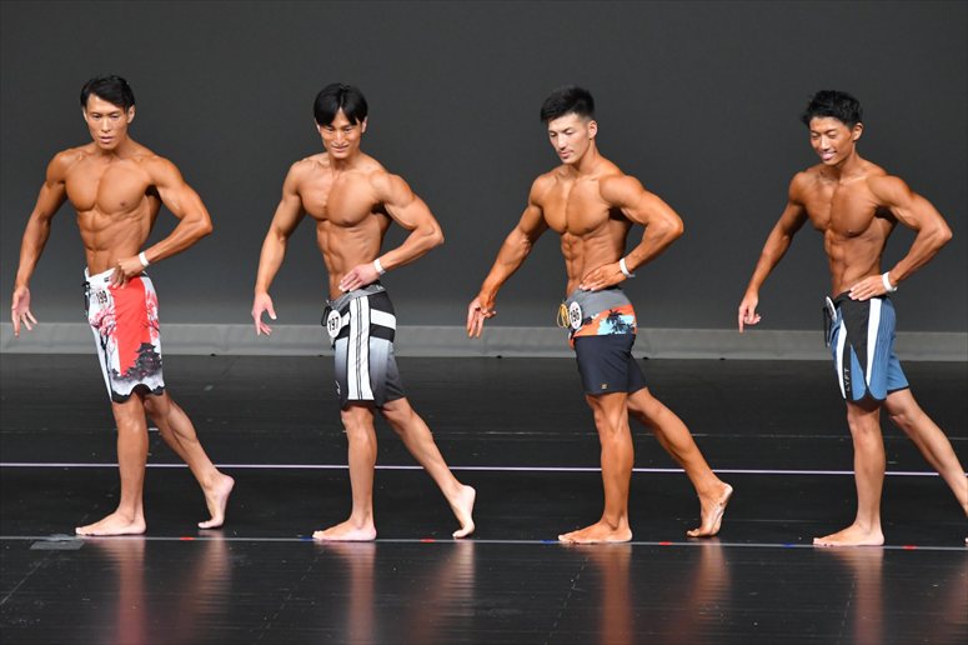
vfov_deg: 4.8
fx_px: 7660
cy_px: 322
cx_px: 484
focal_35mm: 285
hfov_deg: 7.2
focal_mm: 190
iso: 4000
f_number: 5.6
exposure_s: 1/400
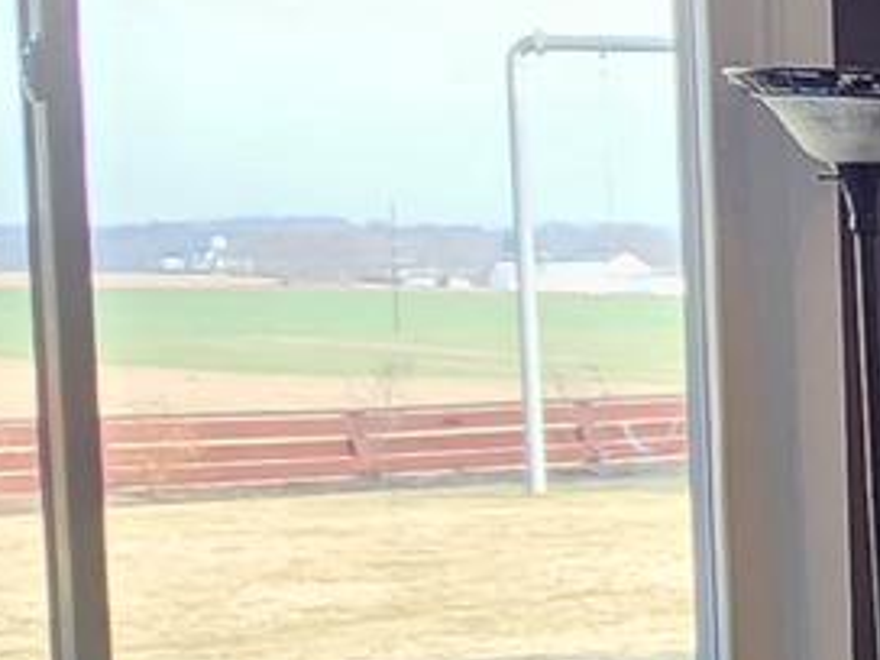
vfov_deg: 15.1
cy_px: 446
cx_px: 2203
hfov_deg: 13.5
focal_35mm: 98
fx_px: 2491
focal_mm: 2.2
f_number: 2.2
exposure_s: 1/60
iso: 200
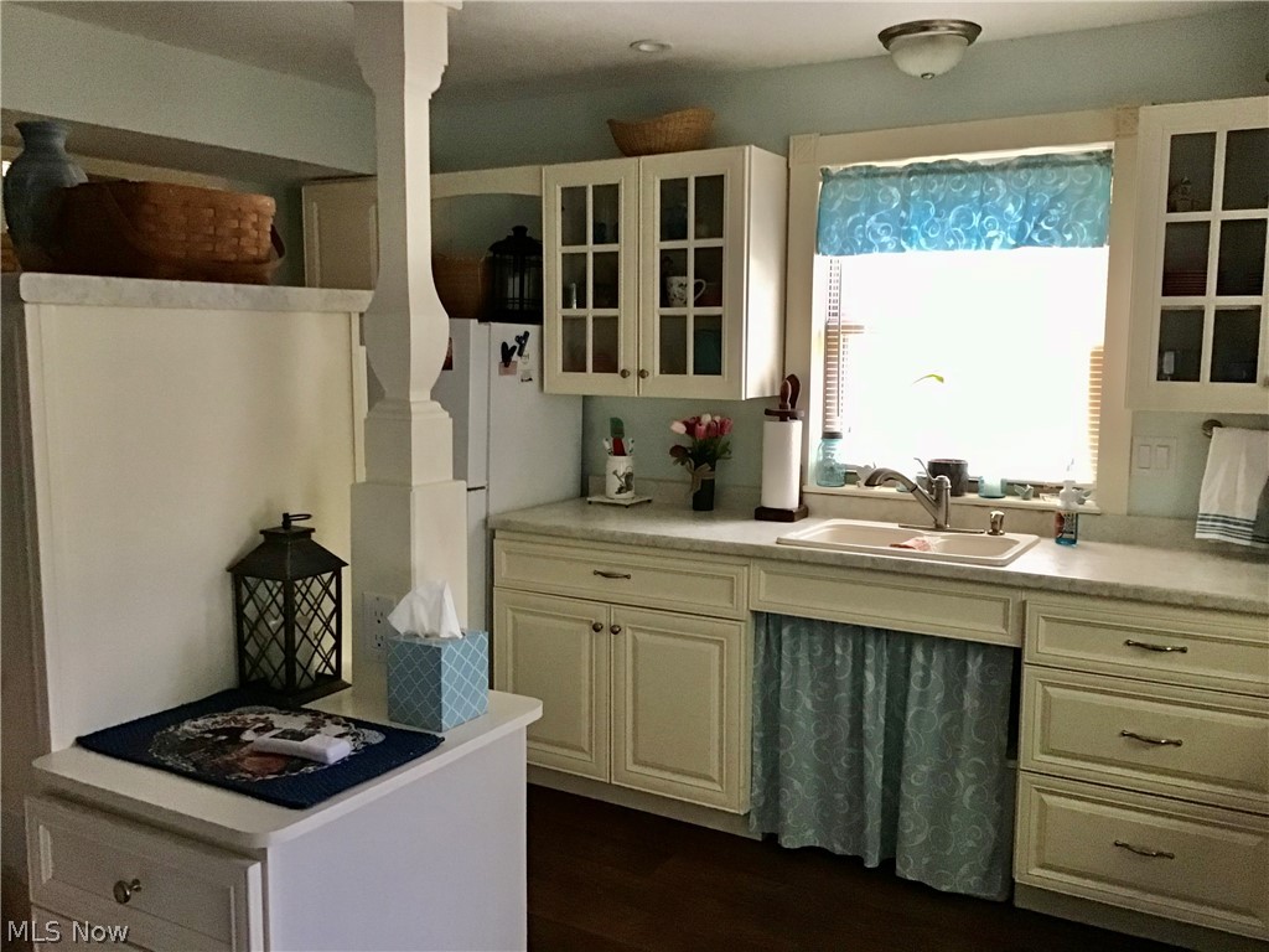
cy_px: 476
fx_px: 1136
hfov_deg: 58.4
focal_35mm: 31
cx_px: 634
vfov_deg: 45.4
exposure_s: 1/15
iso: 200
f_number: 2.4
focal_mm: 3.3
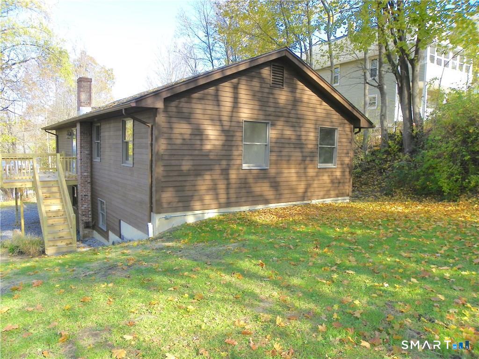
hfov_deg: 67.3
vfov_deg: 53.1
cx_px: 240
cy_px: 180
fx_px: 360
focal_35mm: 26
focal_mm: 4.6
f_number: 3.5
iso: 64
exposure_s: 1/160
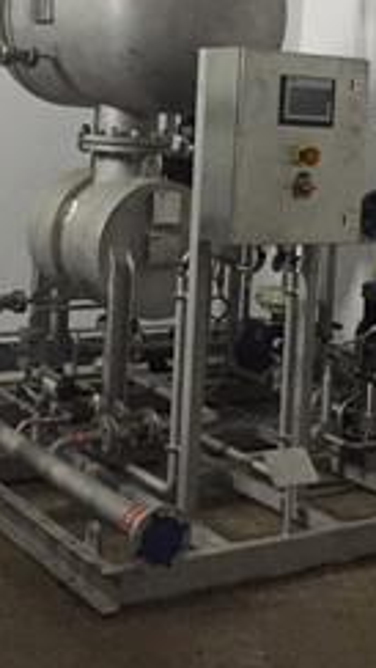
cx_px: 217
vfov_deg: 32.0
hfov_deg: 18.6
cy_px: 199
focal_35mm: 65
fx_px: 1150
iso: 400
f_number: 2.2
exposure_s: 1/17
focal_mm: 4.15
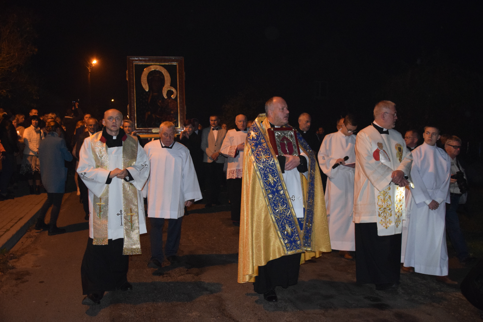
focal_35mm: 36
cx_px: 242
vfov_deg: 36.9
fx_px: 483
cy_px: 161
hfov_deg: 53.1
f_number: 3.8
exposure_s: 1/60
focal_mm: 24
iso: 3200
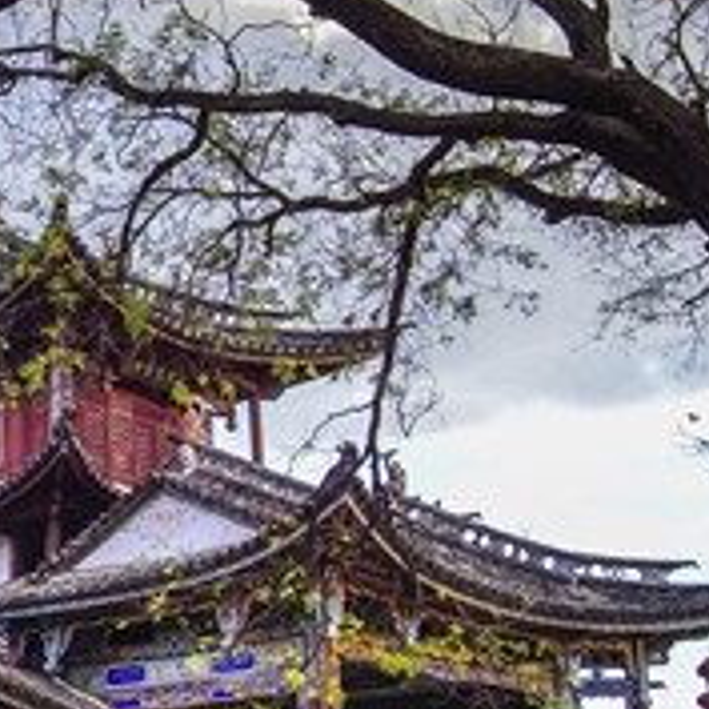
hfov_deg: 16.8
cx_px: -316
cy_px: 421
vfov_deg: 18.3
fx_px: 2201
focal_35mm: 95
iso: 500
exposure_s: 1/60
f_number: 8
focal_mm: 22
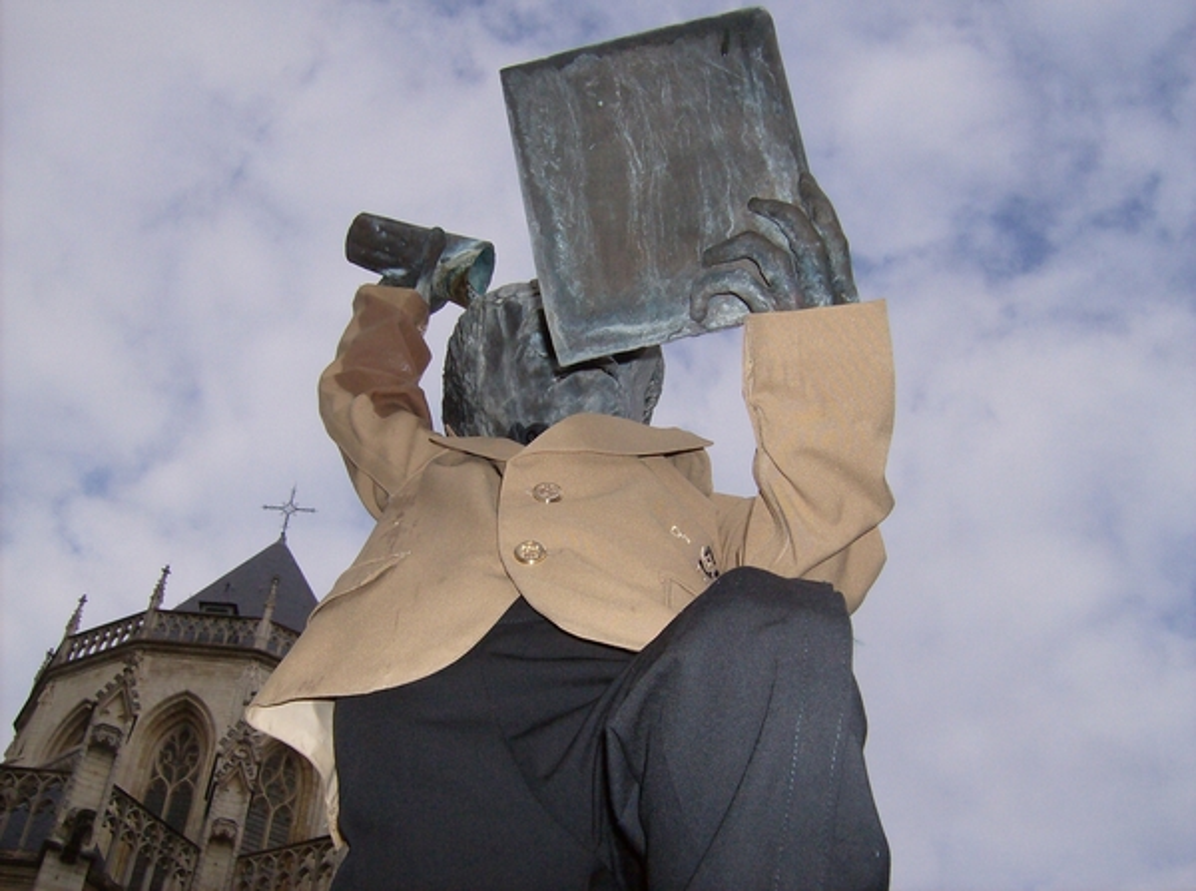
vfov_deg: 39.5
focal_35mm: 36
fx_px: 1241
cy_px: 446
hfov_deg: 51.5
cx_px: 598
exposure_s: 1/1072
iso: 200
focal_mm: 6
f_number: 4.7
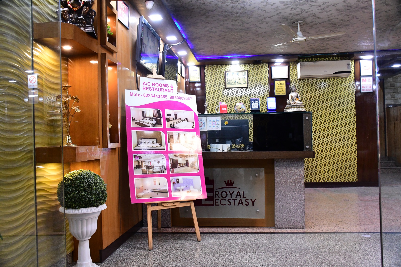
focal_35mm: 33
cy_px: 134
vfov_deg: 40.0
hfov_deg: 57.2
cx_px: 200
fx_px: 368
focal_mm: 22
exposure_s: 1/60
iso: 4000
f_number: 6.3
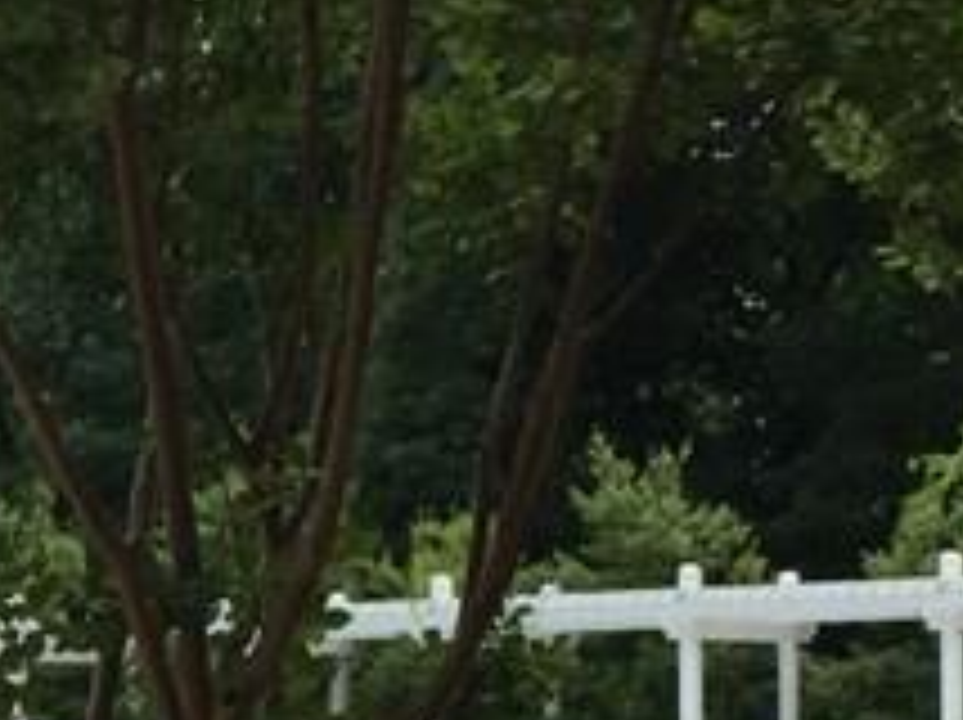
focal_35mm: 139
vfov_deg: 10.4
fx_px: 3863
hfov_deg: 13.4
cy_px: 994
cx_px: -490
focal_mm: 4.15
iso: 32
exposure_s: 1/1199
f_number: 2.2
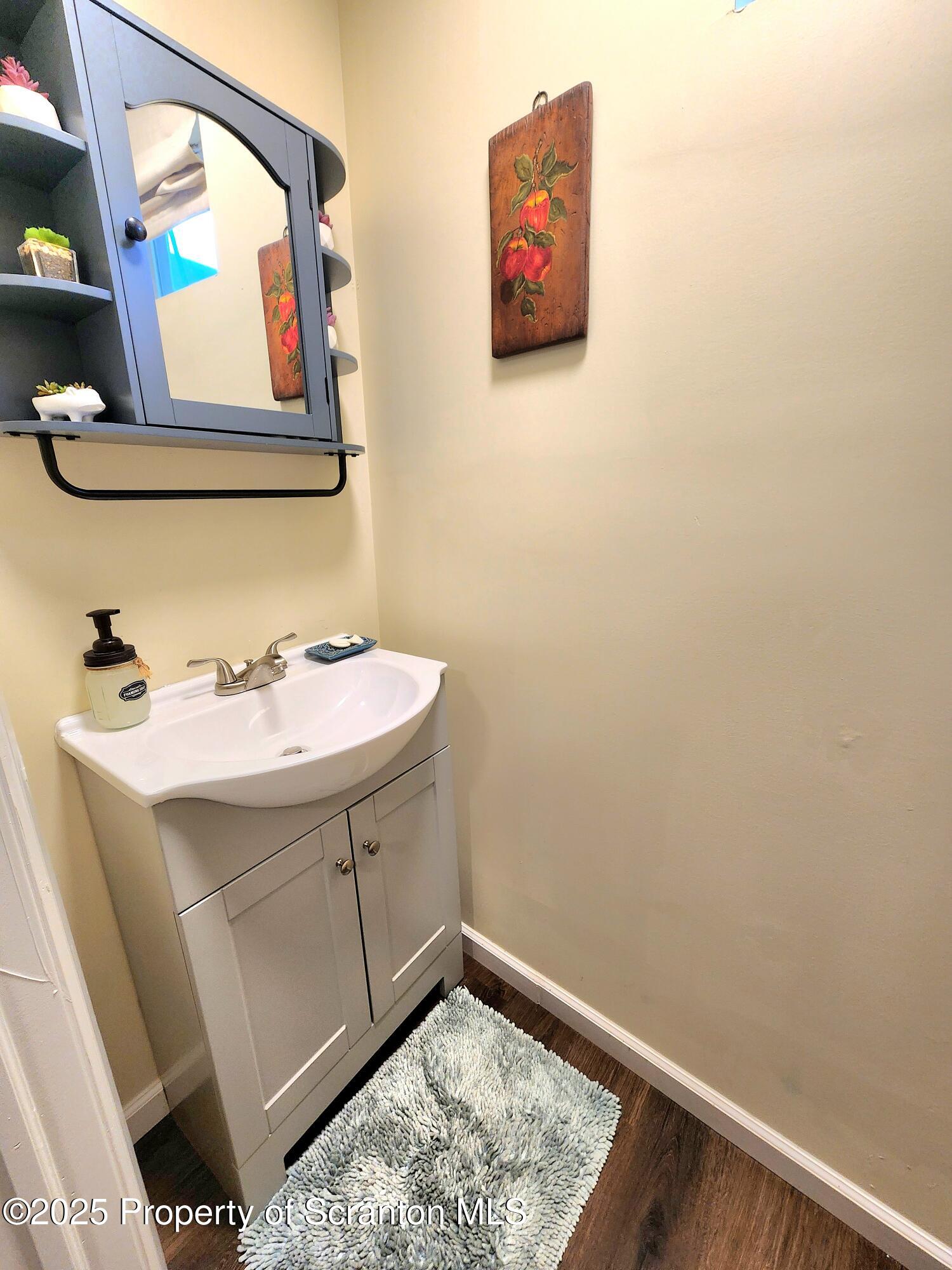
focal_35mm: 13
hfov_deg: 89.9
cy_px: 635
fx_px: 477
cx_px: 476
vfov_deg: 106.2
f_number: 2.2
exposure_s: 1/60.2
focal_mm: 2.2
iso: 160
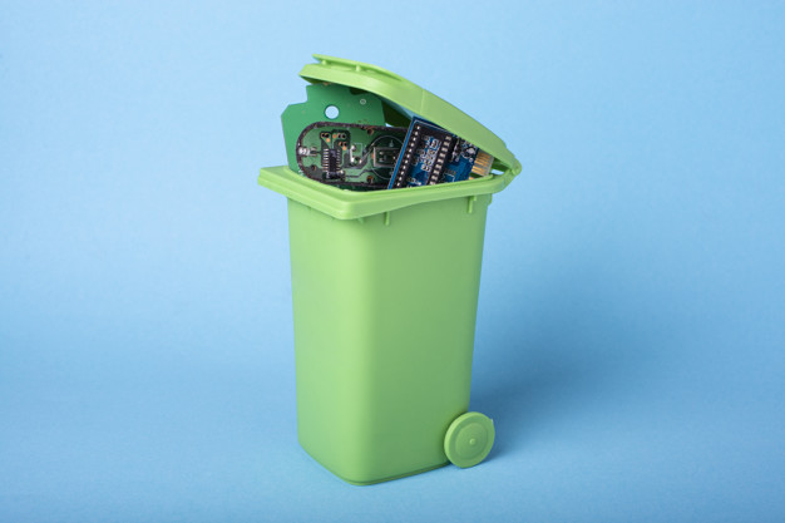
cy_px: 262
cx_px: 392
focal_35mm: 50
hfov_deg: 39.6
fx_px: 1090
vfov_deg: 27.0
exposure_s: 1/160
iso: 100
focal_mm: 50
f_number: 11
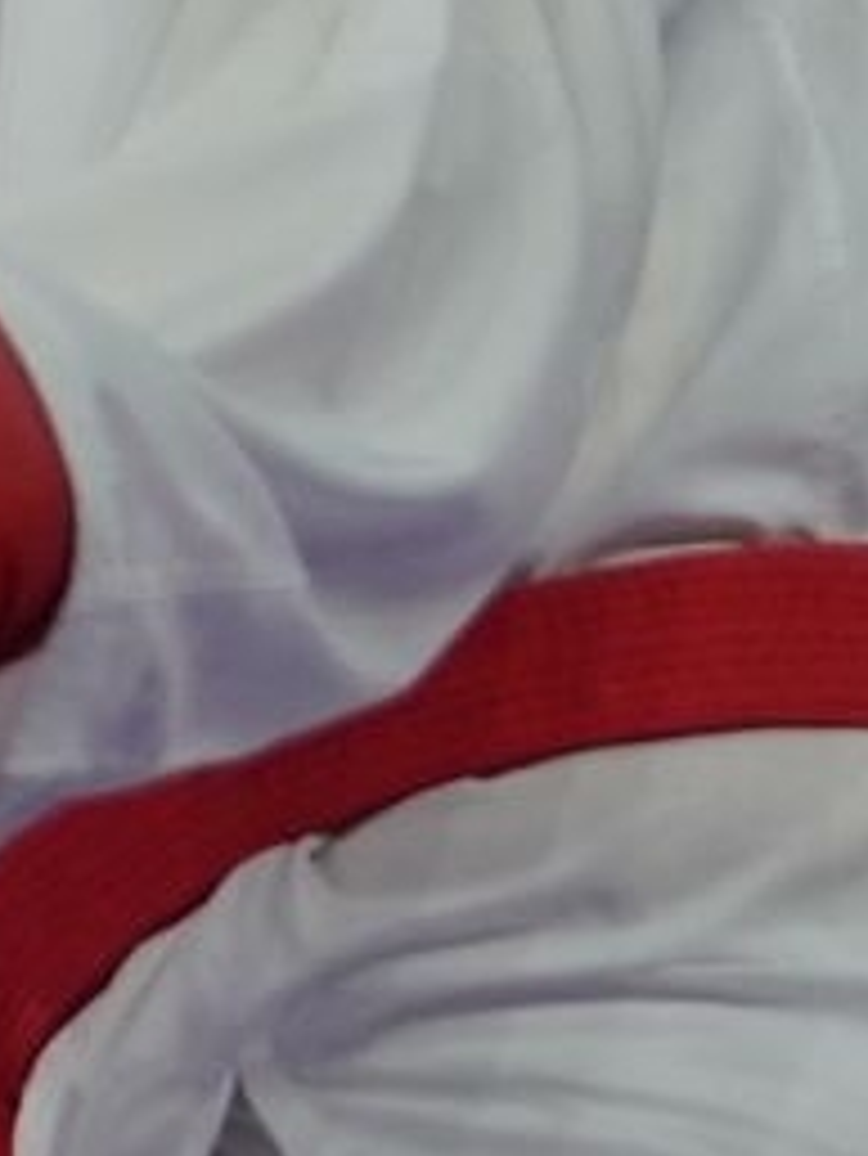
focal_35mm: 1658
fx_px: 55387
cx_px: -1471
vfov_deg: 1.2
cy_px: -630
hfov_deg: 0.9
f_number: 2.8
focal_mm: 164
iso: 1000
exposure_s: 1/1000
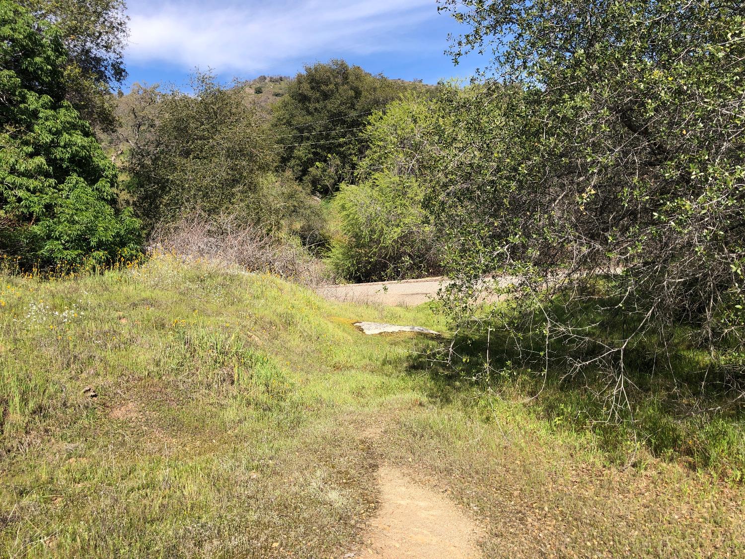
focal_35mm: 28
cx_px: 372
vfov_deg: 49.7
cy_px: 280
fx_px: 603
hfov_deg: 63.4
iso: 20
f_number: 1.8
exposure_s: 1/1230
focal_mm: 3.99
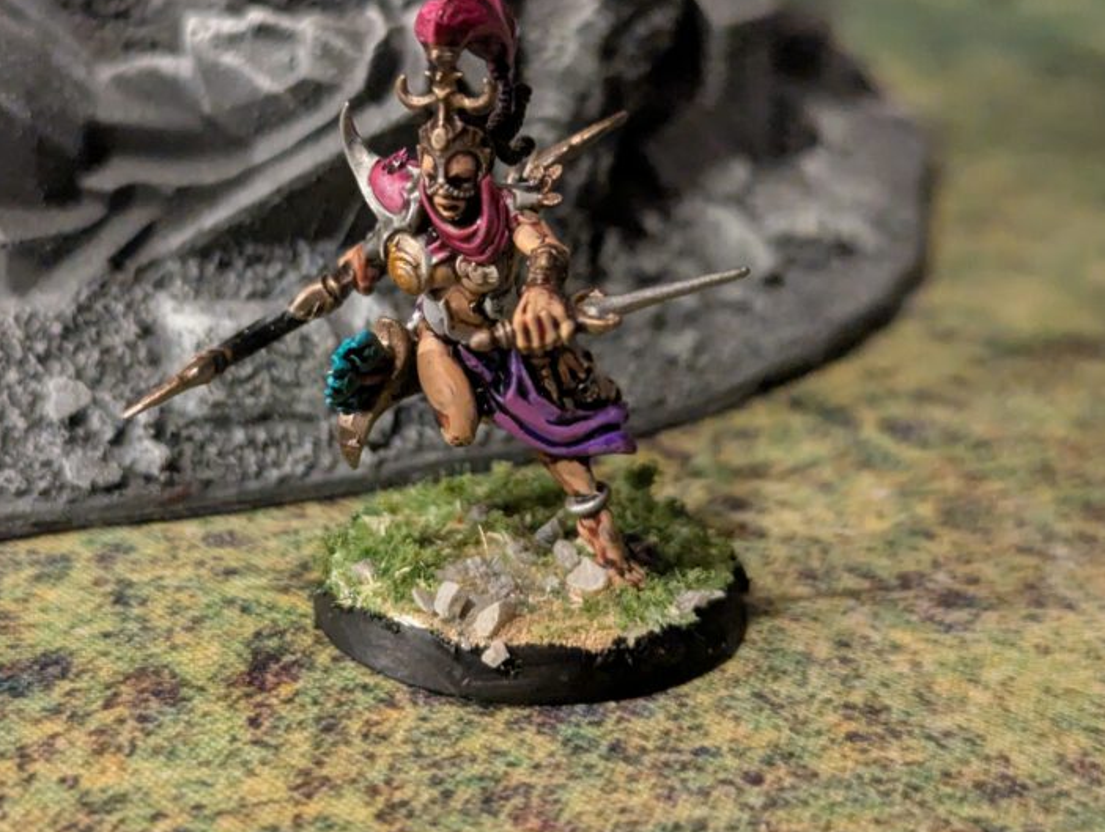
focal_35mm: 70
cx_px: 438
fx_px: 2238
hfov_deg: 27.7
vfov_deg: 21.1
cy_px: 372
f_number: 1.85
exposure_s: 1/25
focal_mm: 6.81
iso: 1426
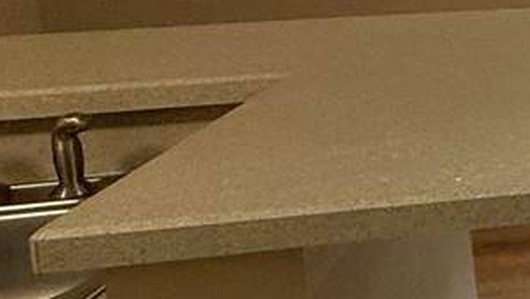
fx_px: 1125
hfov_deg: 17.8
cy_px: -49
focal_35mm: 80
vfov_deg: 14.7
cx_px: 1079
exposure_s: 1/120
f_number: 2.2
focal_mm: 2.22
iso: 160
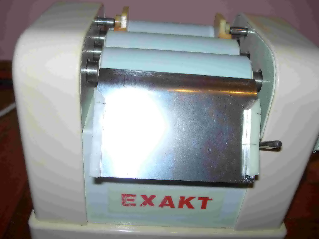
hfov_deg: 49.0
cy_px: 120
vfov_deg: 37.7
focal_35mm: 38
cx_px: 160
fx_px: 350
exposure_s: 1/60.1
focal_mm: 7.8
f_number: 2.8
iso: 50
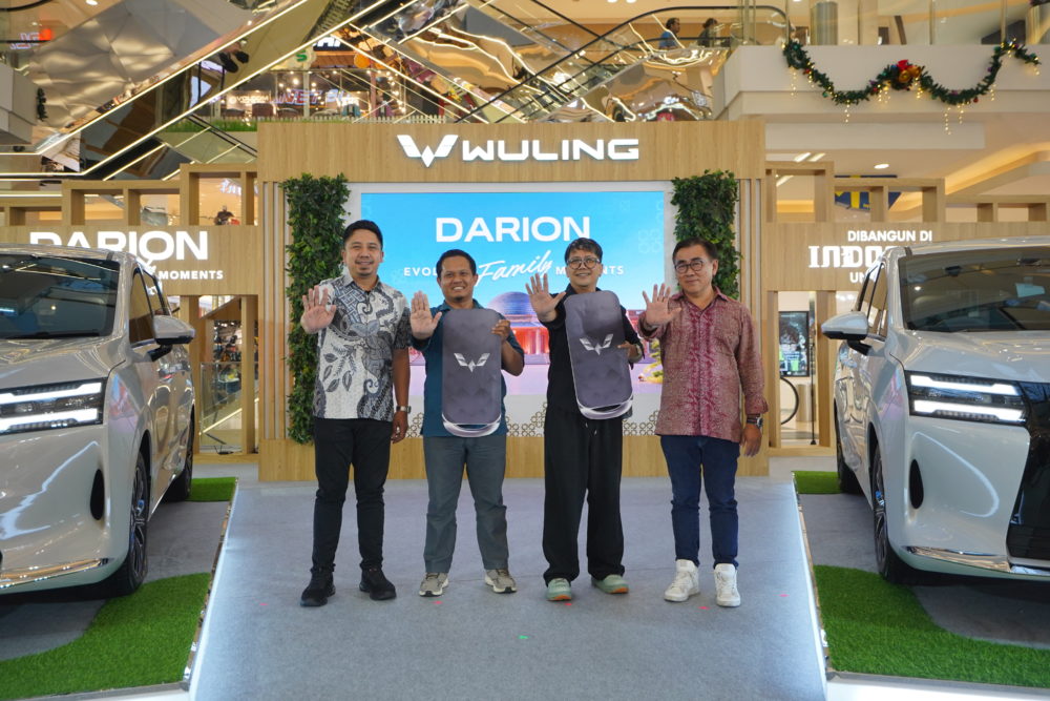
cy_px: 350
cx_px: 525
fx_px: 846
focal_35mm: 29
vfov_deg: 45.0
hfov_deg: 63.7
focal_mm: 29
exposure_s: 1/160
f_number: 4
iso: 1250
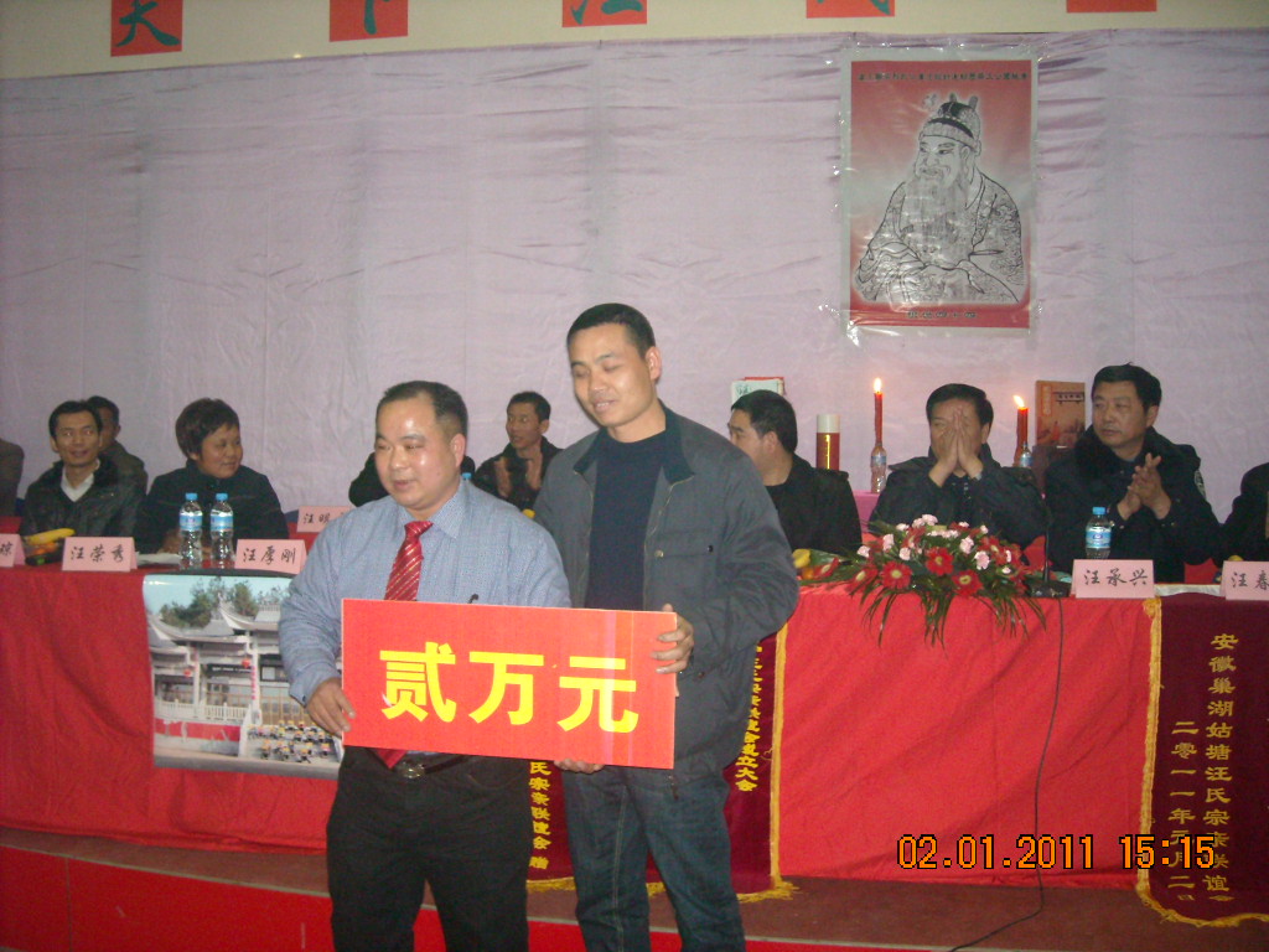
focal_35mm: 35
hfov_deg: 52.6
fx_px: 1283
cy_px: 476
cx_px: 634
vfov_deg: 40.7
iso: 496
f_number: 2.8
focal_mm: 5.7
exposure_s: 1/60
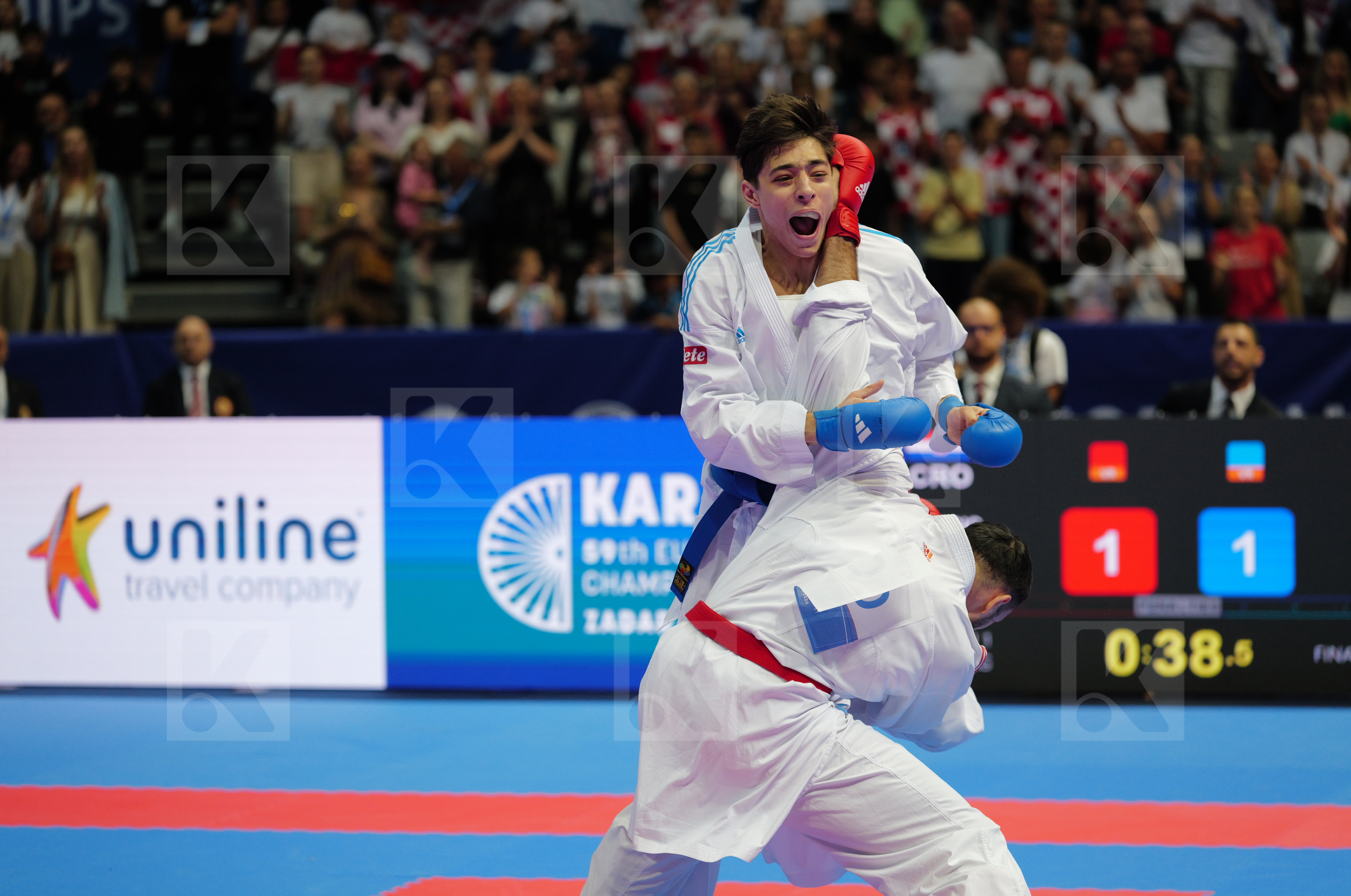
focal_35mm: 132
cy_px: 448
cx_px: 676
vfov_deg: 10.4
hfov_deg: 15.6
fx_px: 4945
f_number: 2.8
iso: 1600
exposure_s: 1/1000
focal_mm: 132
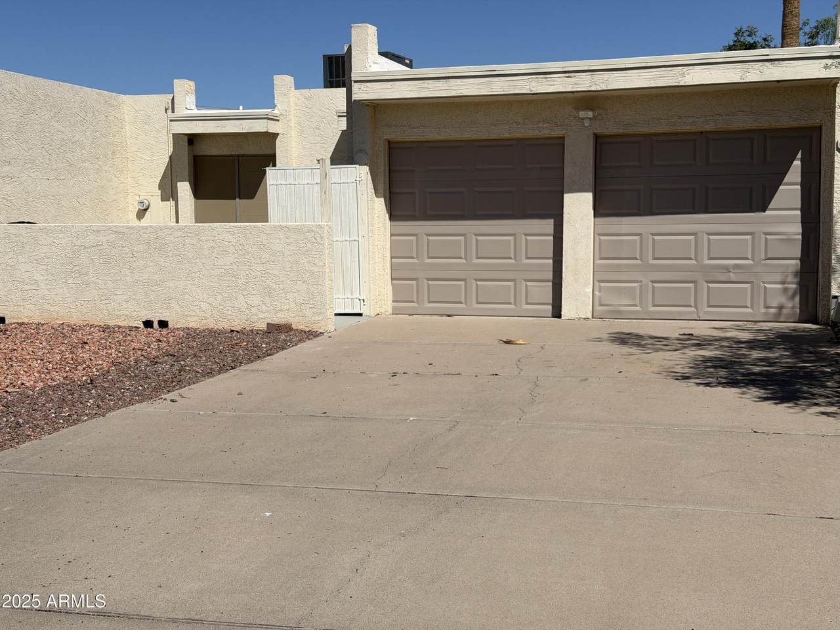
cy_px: 315
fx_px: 1165
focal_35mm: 48
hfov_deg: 39.7
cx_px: 420
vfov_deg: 30.3
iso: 80
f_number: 1.78
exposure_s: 1/13333
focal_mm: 6.76
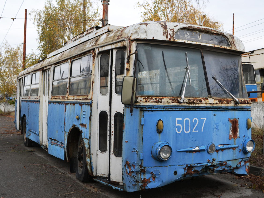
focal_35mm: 40
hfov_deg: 46.7
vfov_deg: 36.0
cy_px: 101
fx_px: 305
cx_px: 145
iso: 320
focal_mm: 24
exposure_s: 1/125
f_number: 5.6
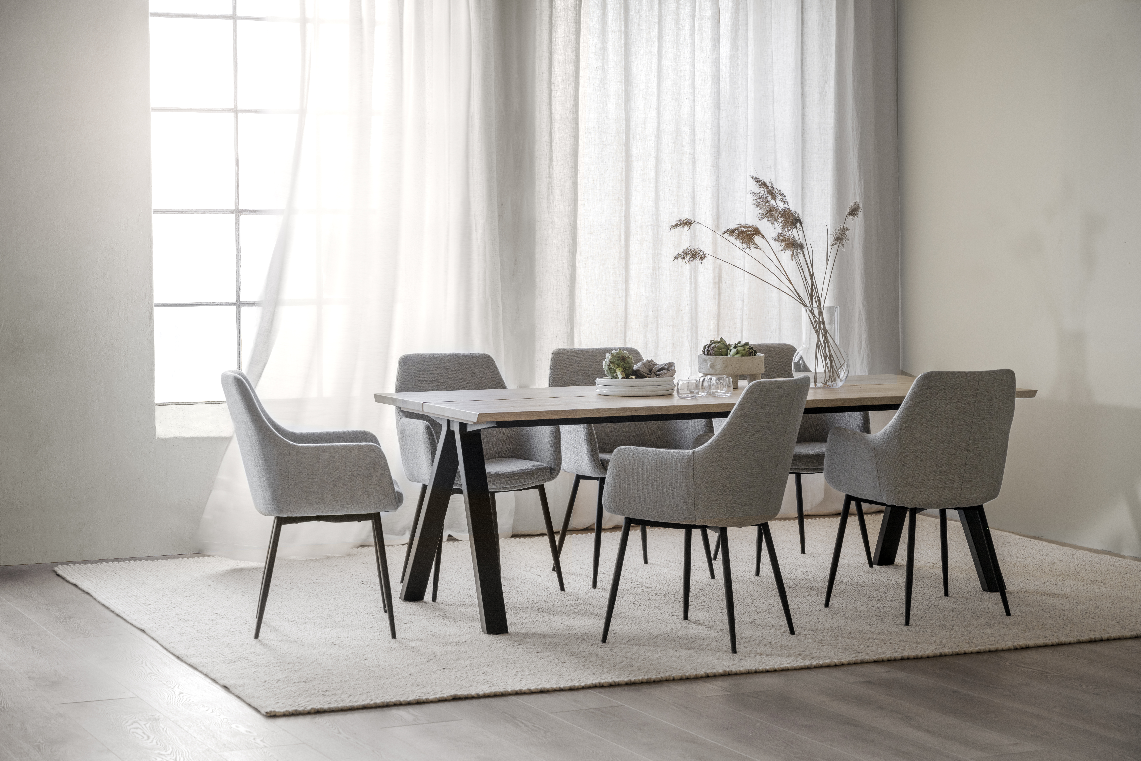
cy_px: 380
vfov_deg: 19.5
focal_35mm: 70
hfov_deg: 28.8
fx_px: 2218
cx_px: 570
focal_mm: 70
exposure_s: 1/13
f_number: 6.3
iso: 100
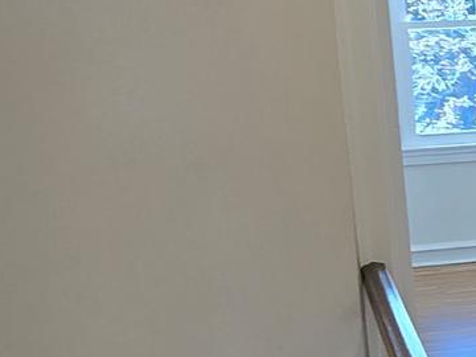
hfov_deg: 23.1
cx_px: 631
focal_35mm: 74
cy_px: 292
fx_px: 1018
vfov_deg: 19.7
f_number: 2.2
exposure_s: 1/60
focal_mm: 2.2
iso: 64
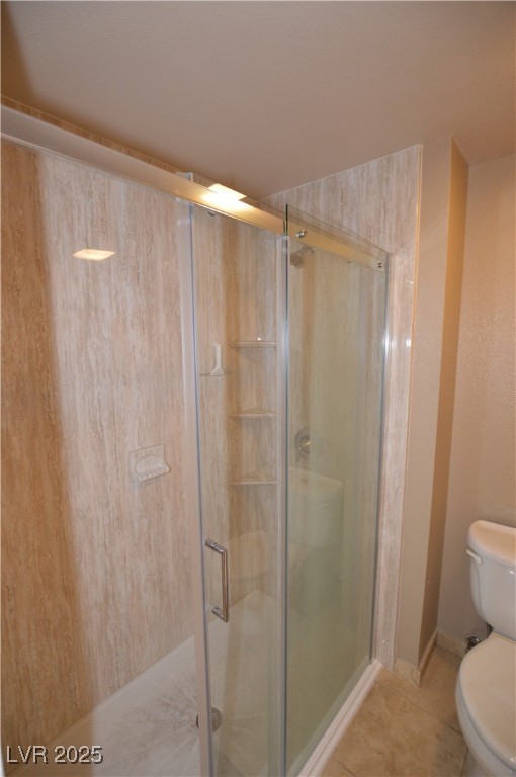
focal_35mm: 15
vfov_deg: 100.5
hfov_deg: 77.2
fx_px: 323
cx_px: 258
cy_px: 388
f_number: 3.5
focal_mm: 10
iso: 800
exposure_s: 1/60
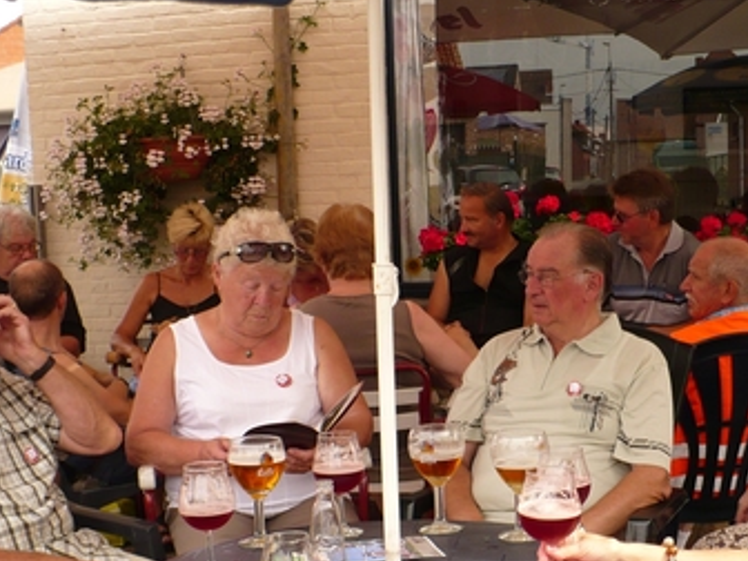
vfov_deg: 22.0
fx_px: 1426
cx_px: 523
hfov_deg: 29.1
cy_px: 447
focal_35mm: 66
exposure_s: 1/400
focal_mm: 6.1
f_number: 2.8
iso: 100
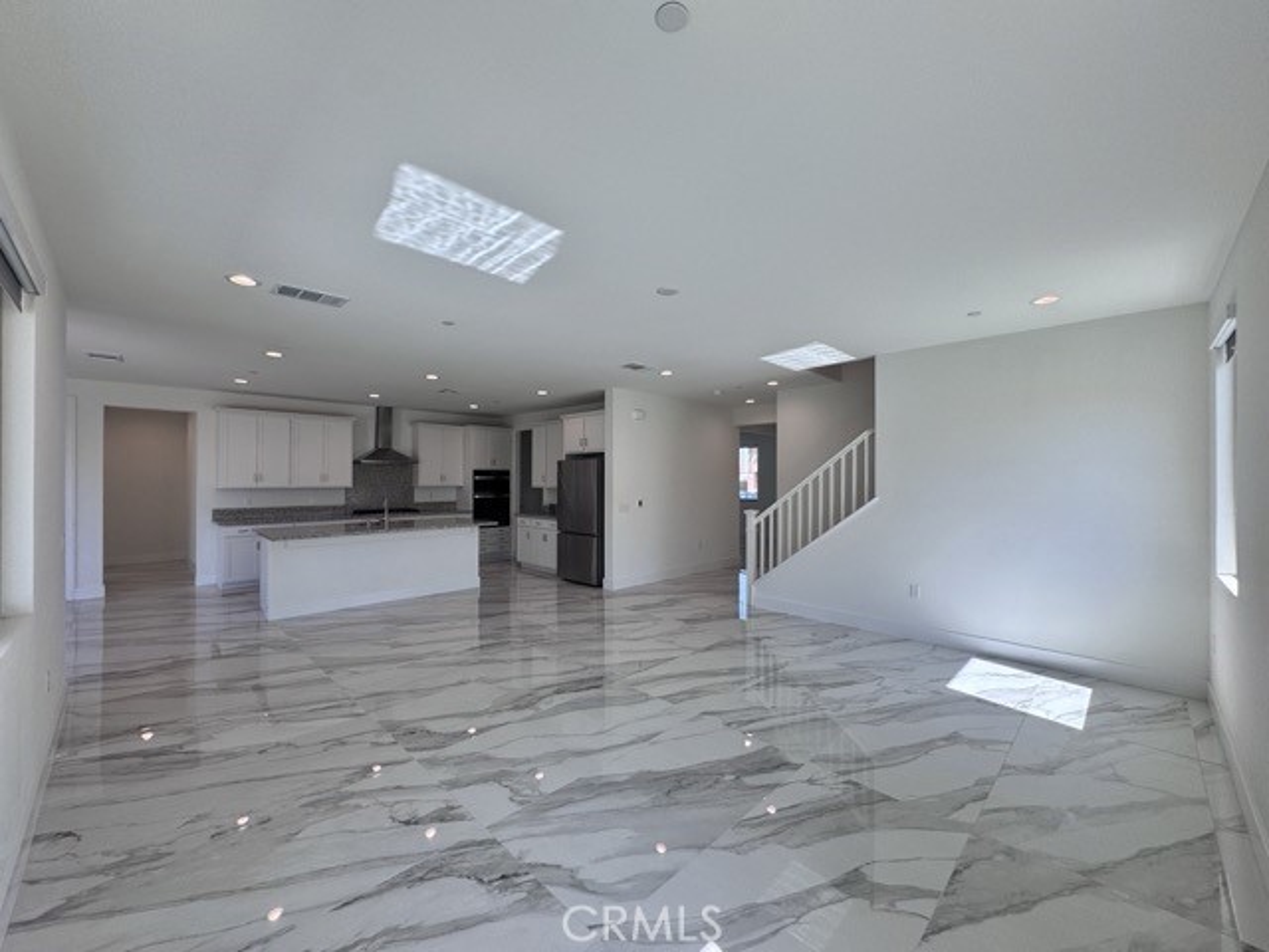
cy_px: 476
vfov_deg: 85.7
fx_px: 513
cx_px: 634
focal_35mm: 14
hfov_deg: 102.1
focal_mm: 2.22
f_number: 2.2
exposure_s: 1/198
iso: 40
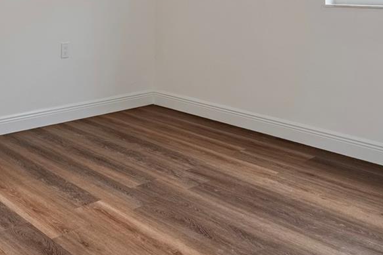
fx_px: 483
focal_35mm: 45
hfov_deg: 39.3
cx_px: 20
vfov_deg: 27.5
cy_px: -15
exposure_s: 1/640
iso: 400
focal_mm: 16.5
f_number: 8
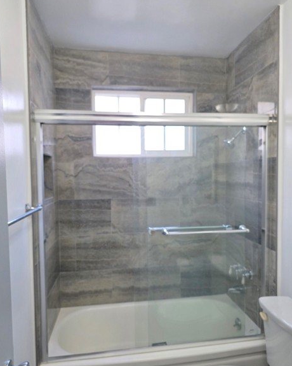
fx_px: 270
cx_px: 146
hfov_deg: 56.8
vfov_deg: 68.1
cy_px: 187
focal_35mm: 25
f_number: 1.7
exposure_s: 1/120
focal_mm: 6.25
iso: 250
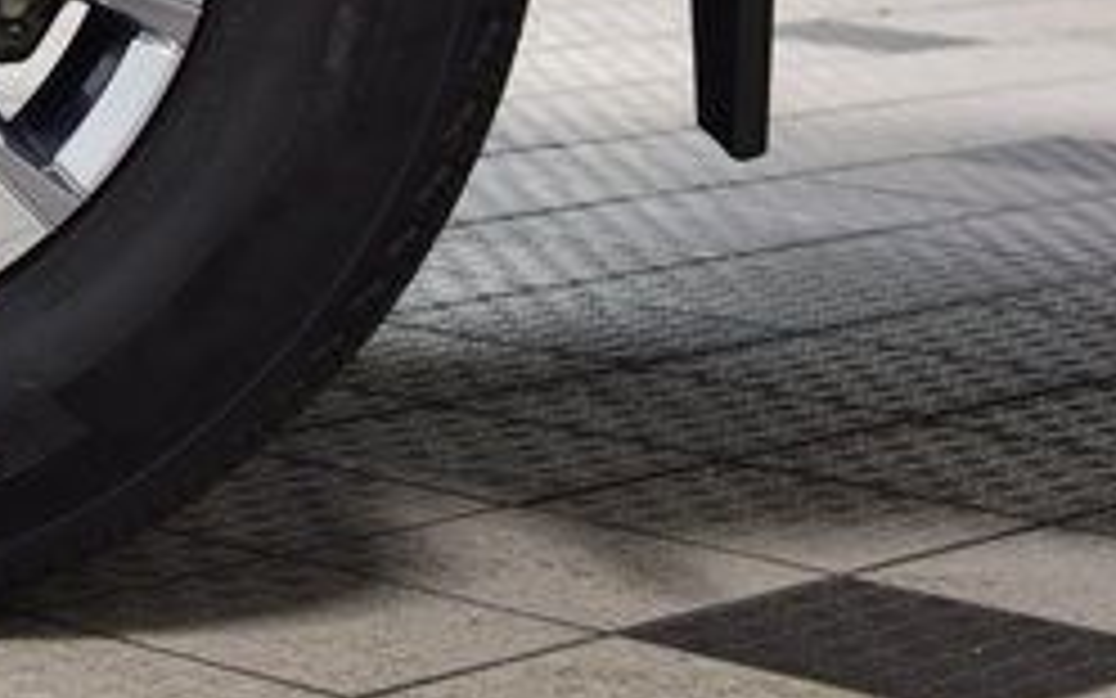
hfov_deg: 12.3
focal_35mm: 166
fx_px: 5049
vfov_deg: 7.8
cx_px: -279
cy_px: -169
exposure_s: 1/60
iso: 1600
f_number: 4.5
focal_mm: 42
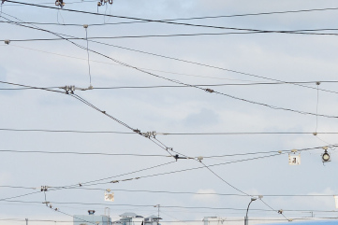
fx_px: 2639
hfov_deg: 7.2
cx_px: 536
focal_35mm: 281
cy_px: 218
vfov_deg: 4.9
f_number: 8
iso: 100
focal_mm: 52
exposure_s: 1/400
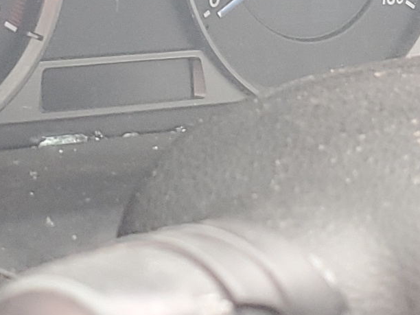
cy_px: 1
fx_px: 825
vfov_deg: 20.9
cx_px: 51
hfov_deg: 27.6
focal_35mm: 68
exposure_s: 1/60.2
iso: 87
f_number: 1.5
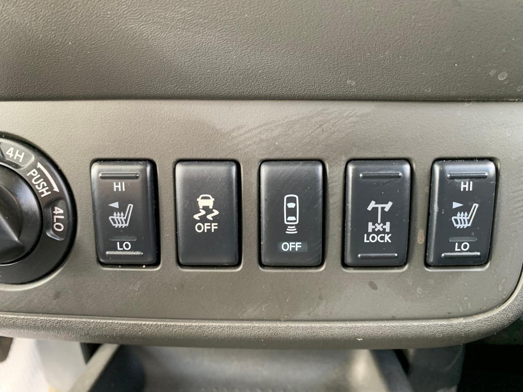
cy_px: 196
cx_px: 262
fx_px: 393
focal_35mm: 26
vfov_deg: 53.1
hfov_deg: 67.3
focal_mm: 4.25
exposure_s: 1/60
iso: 250
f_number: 1.8
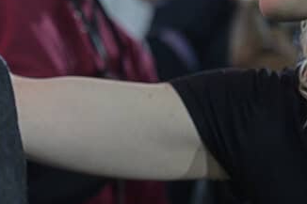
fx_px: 938
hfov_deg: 17.5
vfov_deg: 12.0
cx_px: -84
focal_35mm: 110
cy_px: -70
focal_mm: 35
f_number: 2
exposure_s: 1/800
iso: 500
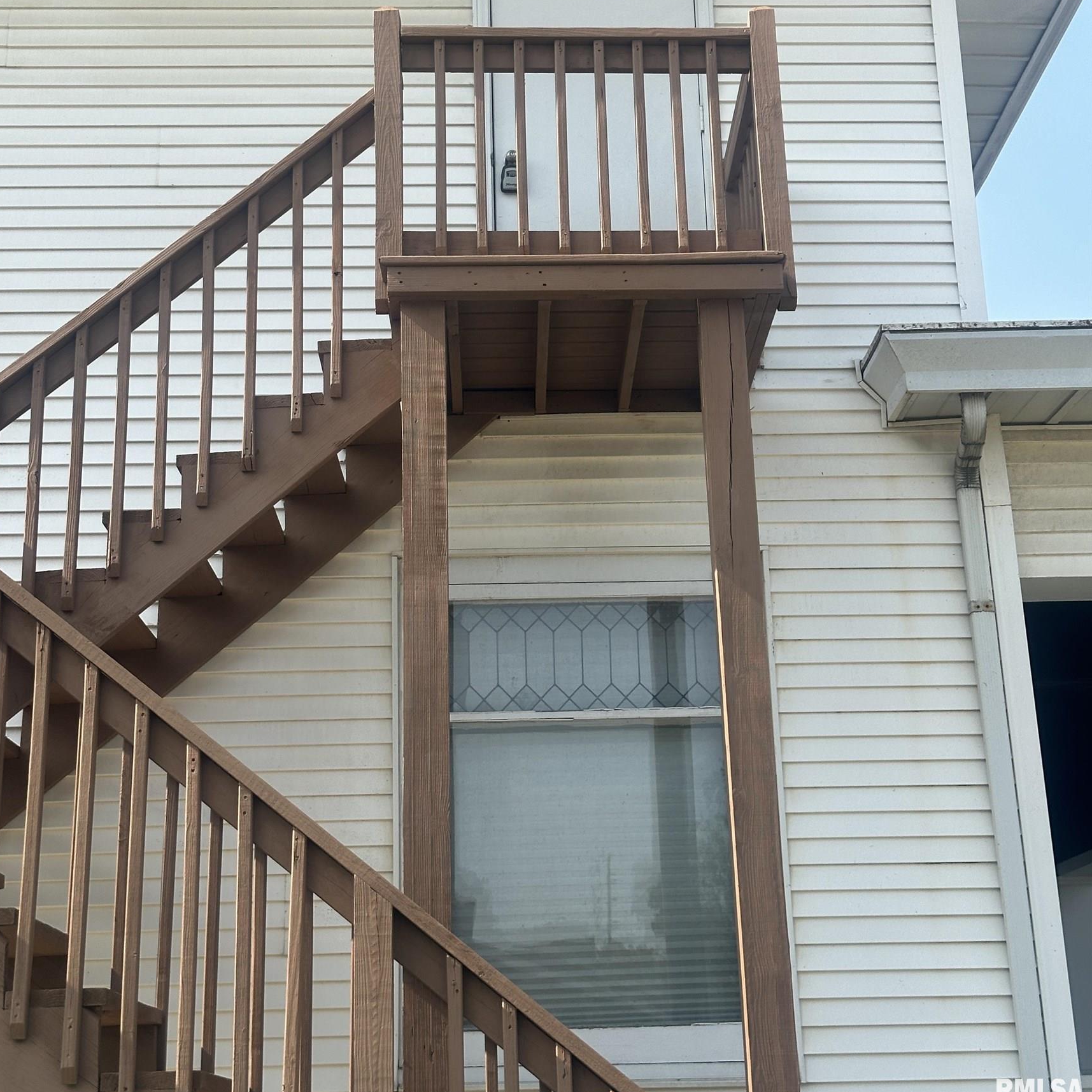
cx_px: 543
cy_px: 378
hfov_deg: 30.0
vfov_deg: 29.9
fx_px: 2034
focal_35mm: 57
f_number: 1.78
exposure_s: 1/2469
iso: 64
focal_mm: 6.86
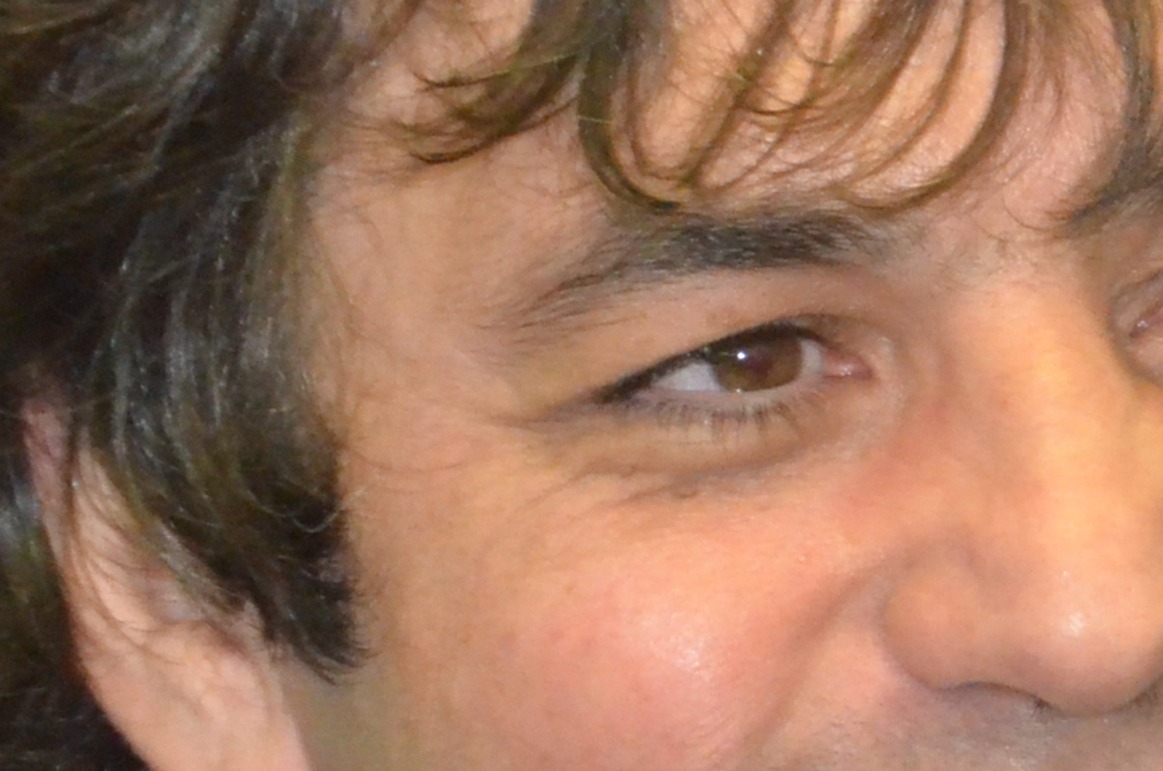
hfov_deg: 2.5
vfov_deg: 1.6
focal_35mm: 832
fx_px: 26828
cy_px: 874
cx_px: 1215
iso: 4000
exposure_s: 1/60
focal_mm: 130
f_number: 7.1
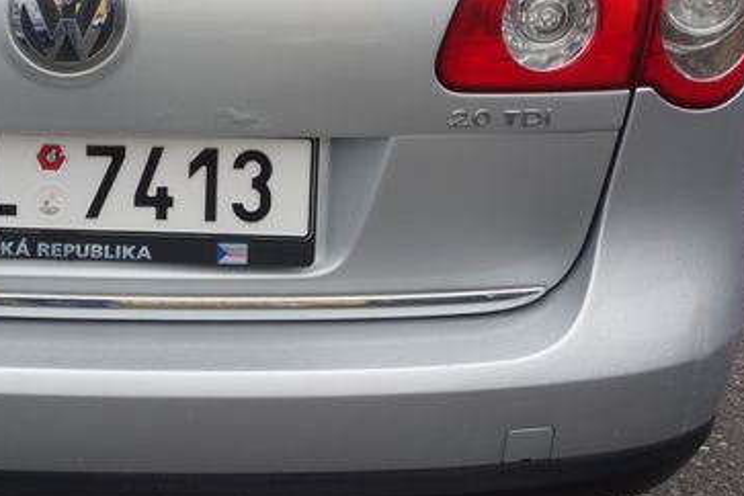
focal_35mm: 79
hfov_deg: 24.7
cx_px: 37
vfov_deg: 16.9
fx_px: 1633
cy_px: 9
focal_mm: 10.4
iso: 125
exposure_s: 1/100
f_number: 5
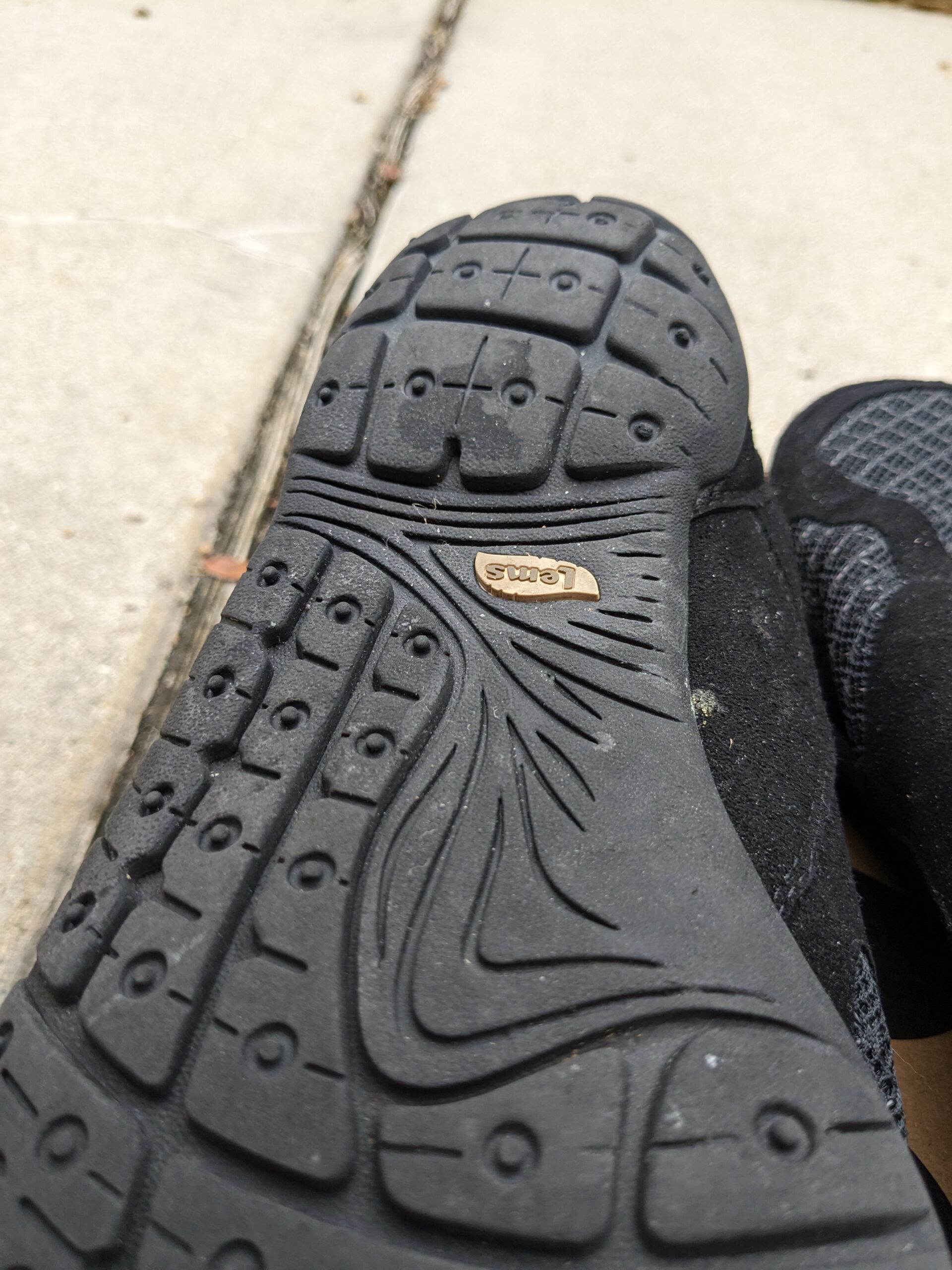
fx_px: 990
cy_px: 635
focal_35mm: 27
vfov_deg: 65.3
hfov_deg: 51.4
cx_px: 476
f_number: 1.73
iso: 103
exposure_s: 1/120
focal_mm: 4.38
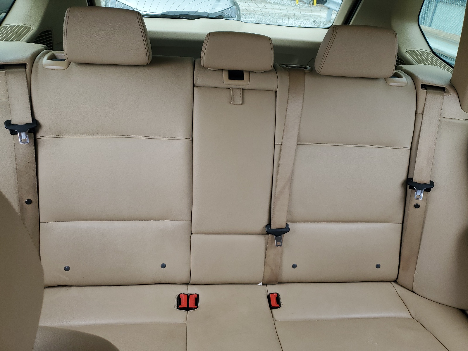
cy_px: 176
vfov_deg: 53.1
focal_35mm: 26
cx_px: 234
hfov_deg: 67.3
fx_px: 352
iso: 50
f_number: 1.5
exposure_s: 1/213
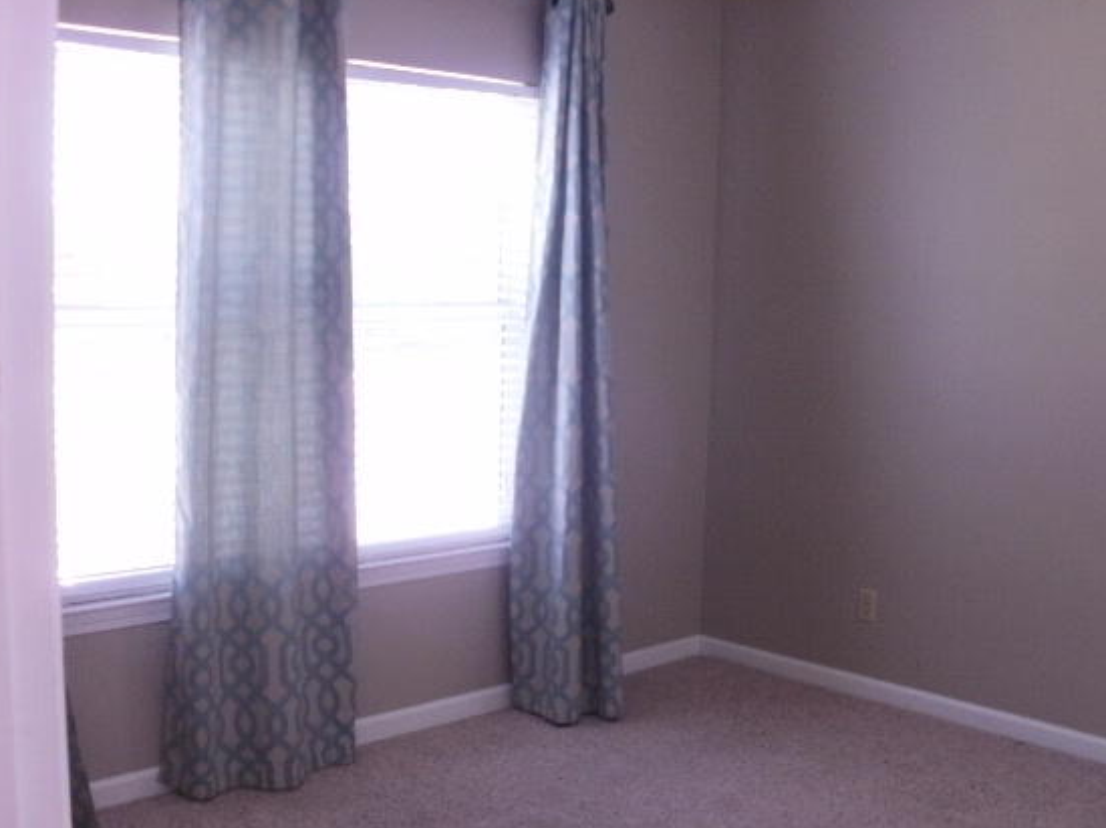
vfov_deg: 34.3
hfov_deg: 44.8
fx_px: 1341
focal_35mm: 42
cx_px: 594
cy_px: 473
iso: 125
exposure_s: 1/30
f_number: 3.5
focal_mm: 6.3
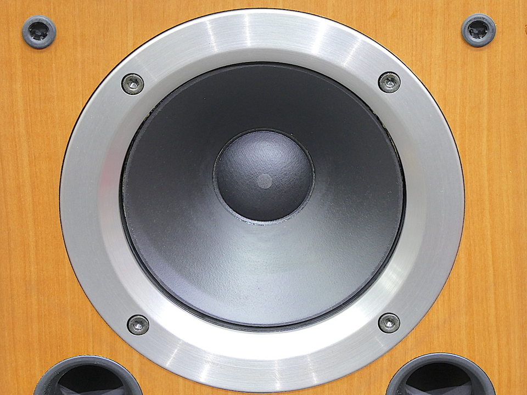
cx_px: 264
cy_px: 198
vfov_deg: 7.4
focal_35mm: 200
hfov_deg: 9.9
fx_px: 3045
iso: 200
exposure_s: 1/2
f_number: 5.6
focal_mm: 35.8
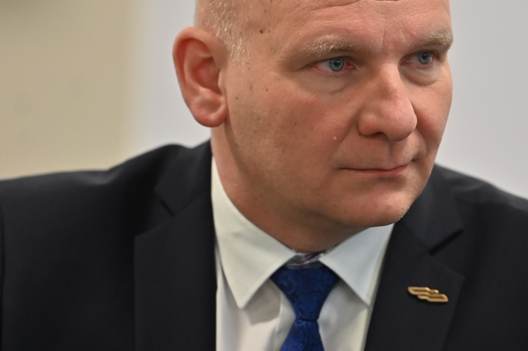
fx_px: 4678
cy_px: 100
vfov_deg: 4.3
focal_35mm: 319
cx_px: 358
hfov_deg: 6.5
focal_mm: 180
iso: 1100
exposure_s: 1/200
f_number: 2.8
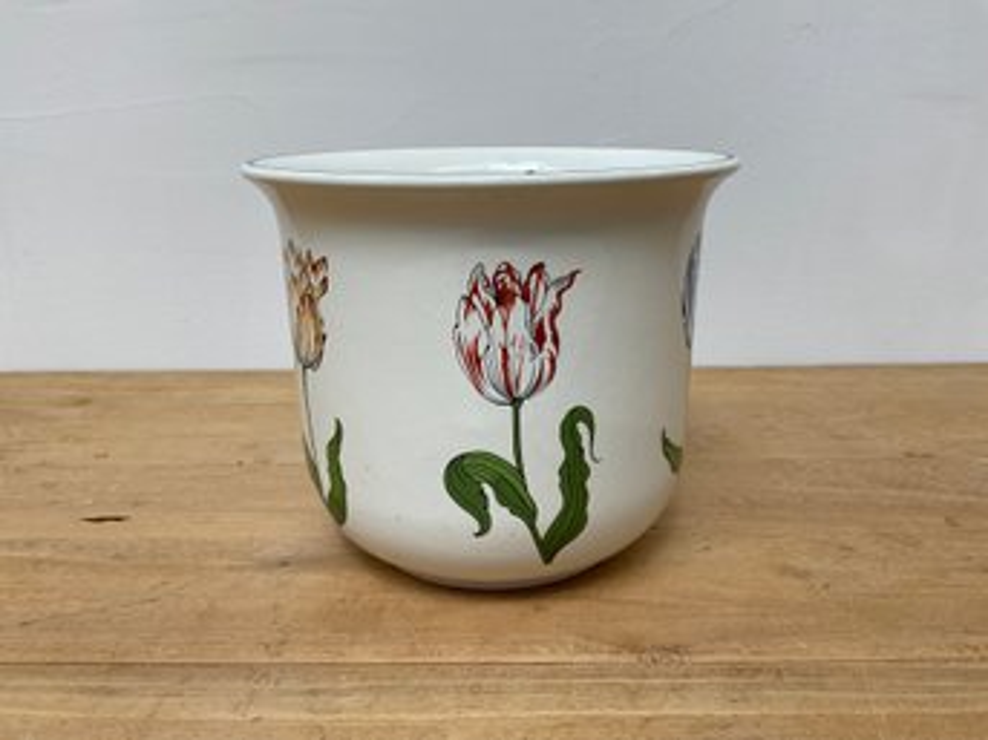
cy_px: 370
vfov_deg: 48.2
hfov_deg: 61.7
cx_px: 494
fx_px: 827
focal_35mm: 29
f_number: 1.8
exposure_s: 1/120
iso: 64
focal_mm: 3
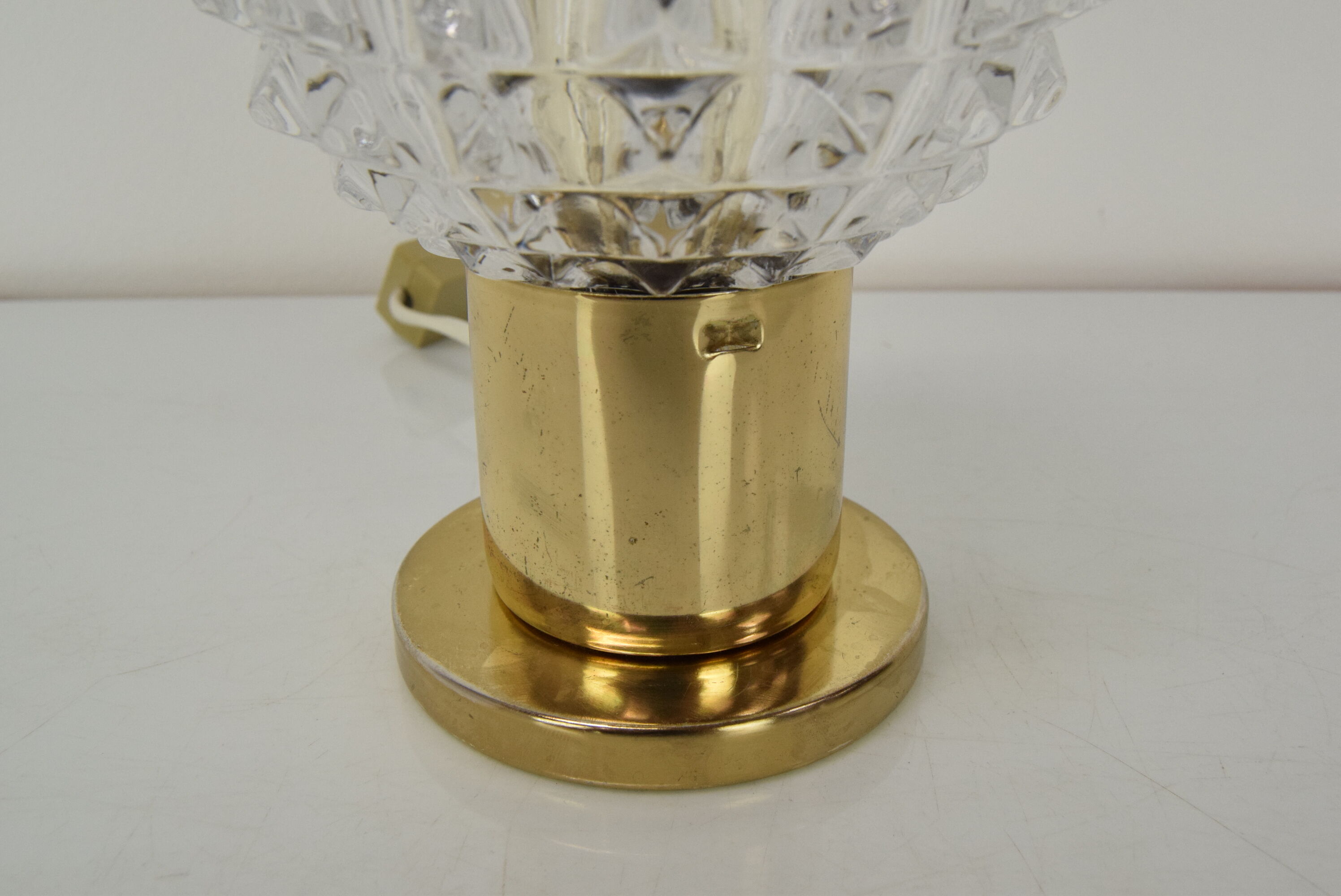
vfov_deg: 34.3
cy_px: 448
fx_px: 1454
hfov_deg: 49.5
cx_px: 670
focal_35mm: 39
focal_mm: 26
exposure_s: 1/400
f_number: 10
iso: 1600
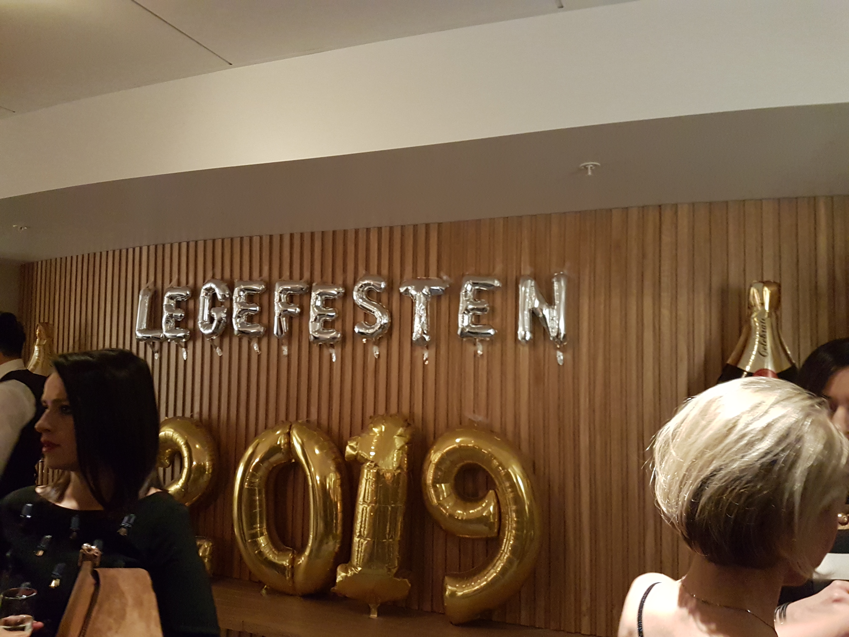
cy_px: 318
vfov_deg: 53.1
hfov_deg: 67.3
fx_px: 638
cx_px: 424
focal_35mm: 26
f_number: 1.7
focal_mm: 4.2
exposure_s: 1/10
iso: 500
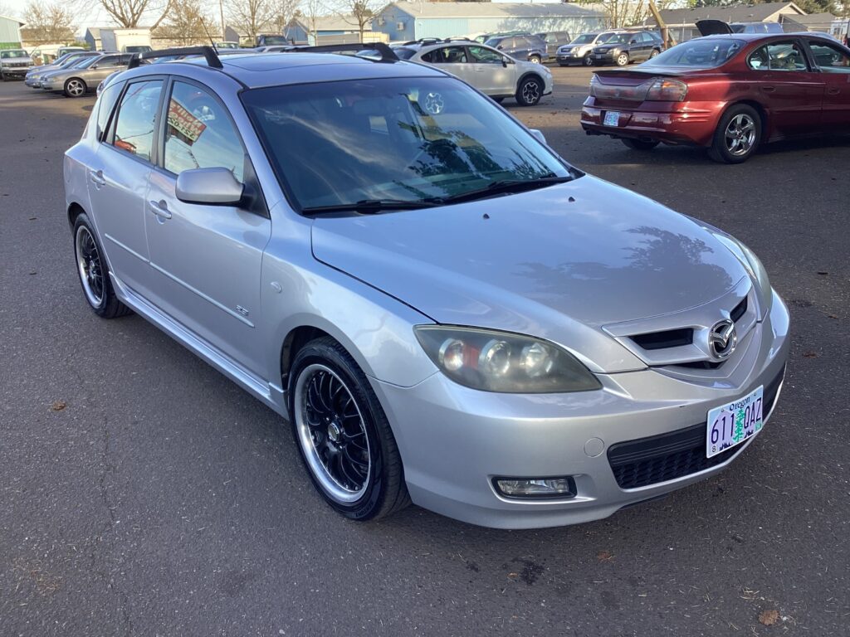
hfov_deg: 58.4
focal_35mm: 31
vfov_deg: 45.4
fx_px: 761
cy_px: 318
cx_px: 425
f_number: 2.4
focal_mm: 3.3
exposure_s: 1/155
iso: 25
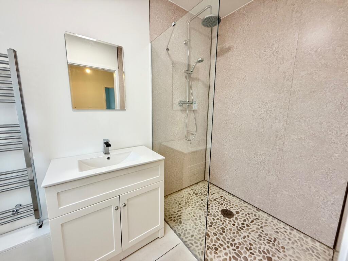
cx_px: 174
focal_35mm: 14
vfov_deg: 85.7
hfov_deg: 102.1
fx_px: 141
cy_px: 130
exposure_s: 1/100
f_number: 2.2
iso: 125
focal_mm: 2.22
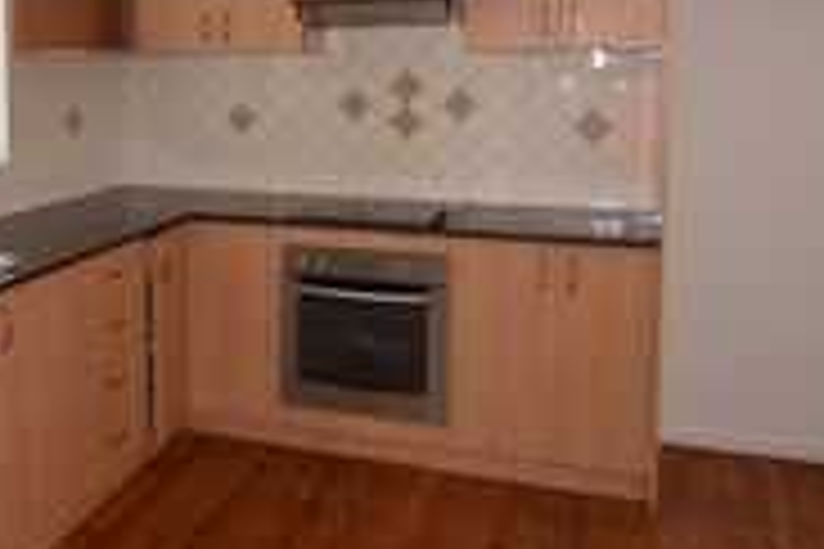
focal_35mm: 42
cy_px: 124
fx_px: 968
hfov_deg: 44.6
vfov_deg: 31.0
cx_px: 207
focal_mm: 11
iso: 720
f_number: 3.5
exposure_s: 1/60
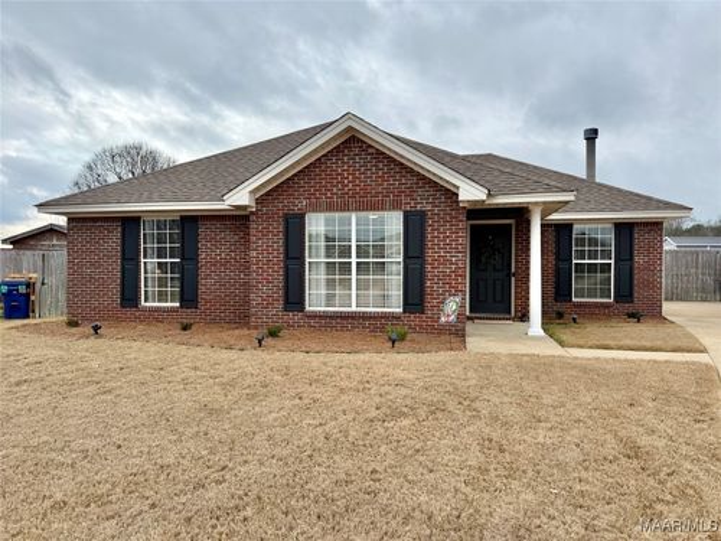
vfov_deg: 56.8
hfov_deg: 71.6
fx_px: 500
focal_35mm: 24
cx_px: 360
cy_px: 270
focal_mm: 6.76
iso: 80
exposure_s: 1/4405
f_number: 1.78
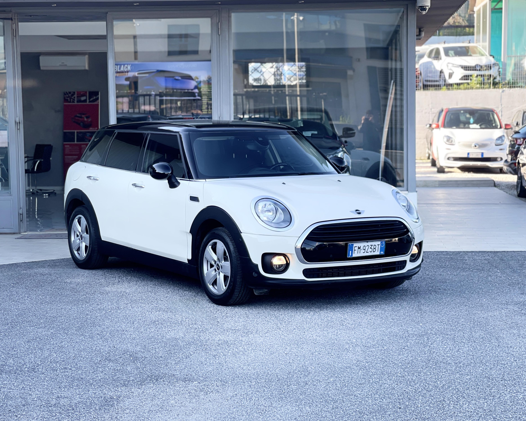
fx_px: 1043
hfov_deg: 28.3
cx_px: 254
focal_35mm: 67
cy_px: 211
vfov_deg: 22.8
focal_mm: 7.5
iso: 25
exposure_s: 1/121
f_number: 2.2
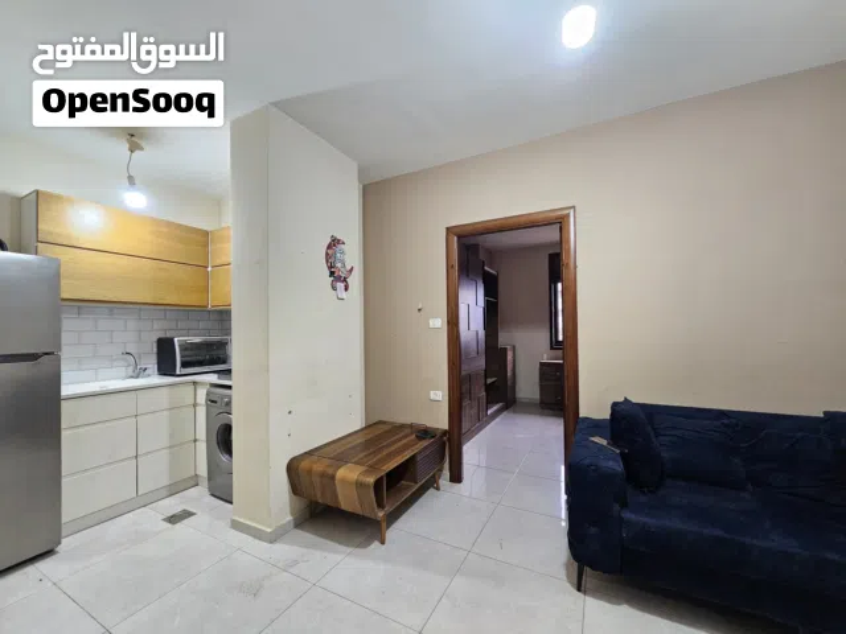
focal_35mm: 13
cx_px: 423
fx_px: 318
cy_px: 317
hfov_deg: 106.2
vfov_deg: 89.9
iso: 250
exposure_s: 1/60
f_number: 2.2
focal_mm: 2.2
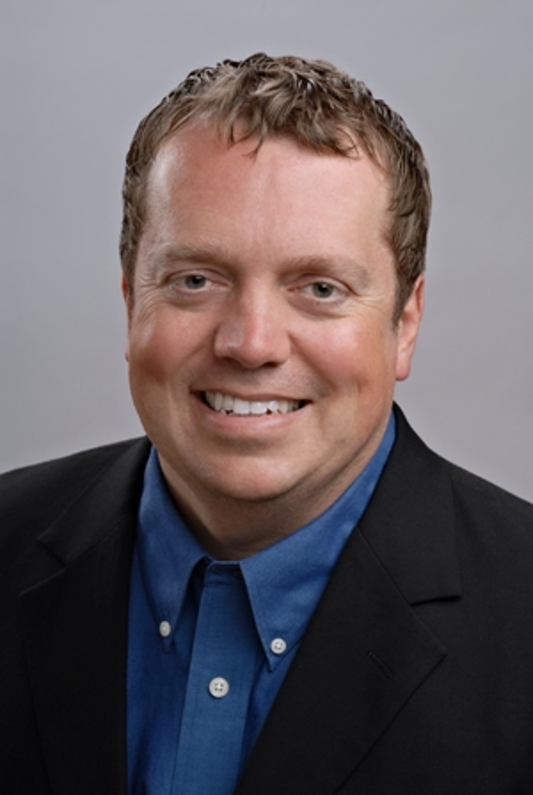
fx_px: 2823
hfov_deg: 10.8
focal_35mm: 128
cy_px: 398
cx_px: 266
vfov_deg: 16.1
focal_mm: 85
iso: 100
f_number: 13
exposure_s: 1/200
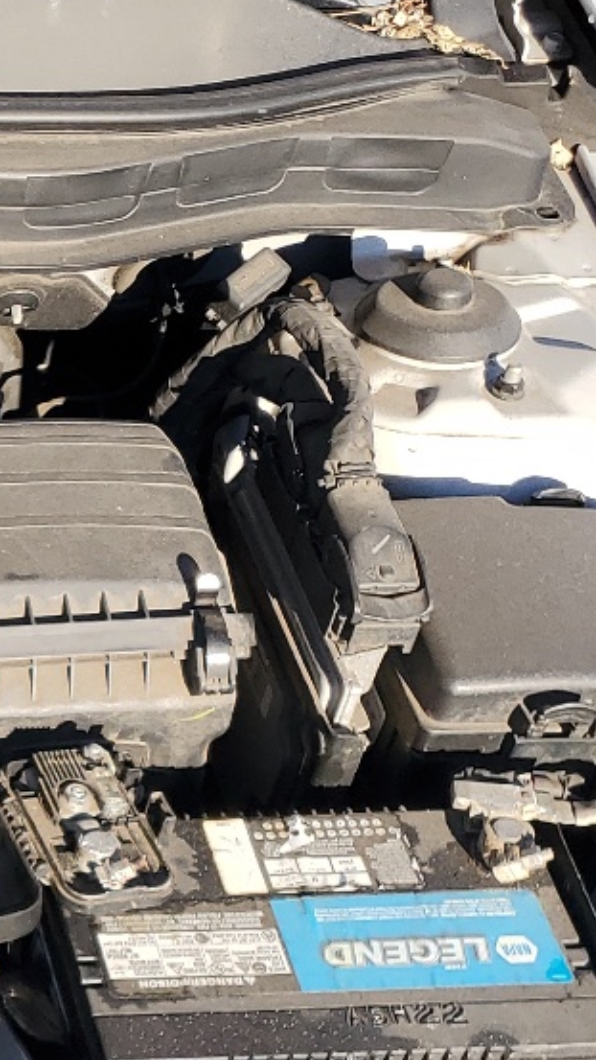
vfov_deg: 25.8
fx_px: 2304
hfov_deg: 13.0
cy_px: 692
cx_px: -542
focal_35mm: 82
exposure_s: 1/1000
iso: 50
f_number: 1.5
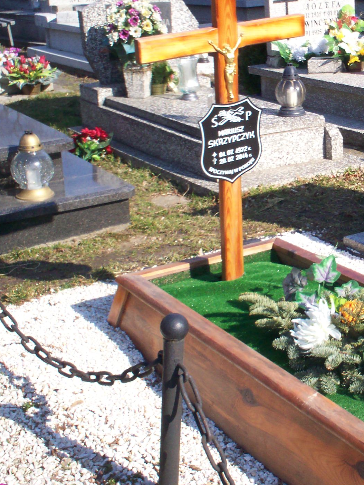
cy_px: 180
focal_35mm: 66
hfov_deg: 21.5
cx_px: 357
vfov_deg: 29.3
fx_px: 925
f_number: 4.5
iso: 100
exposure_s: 1/312
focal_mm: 6
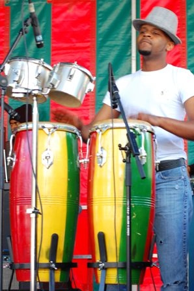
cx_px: 97
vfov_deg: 19.5
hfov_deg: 13.0
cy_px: 146
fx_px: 850
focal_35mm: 105
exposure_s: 1/13
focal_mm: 70
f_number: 10
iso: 200
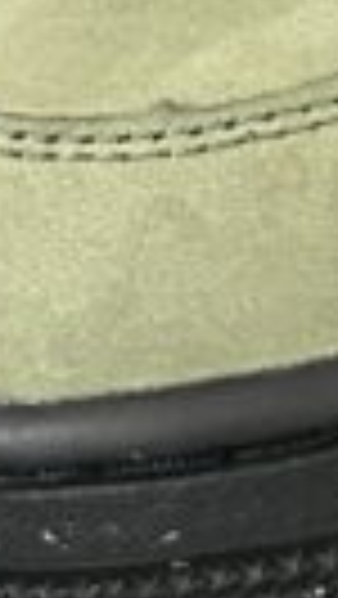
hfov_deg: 5.7
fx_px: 3212
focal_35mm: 202
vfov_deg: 9.9
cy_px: -602
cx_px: 874
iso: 640
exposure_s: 1/50
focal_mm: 6.86
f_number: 1.78
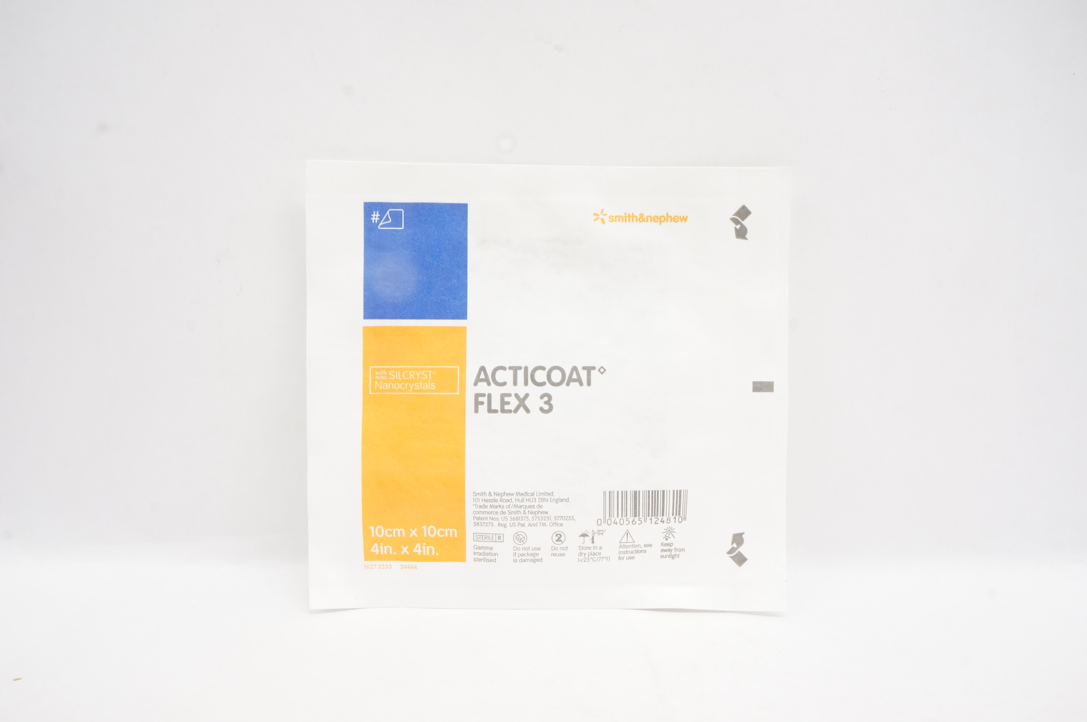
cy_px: 361
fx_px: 814
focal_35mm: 27
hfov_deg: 67.4
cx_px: 544
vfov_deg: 47.8
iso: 800
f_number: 14
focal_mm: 18
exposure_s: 1/15
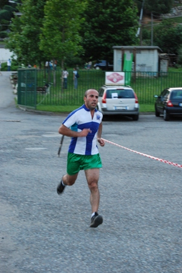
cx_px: 91
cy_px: 136
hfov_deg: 16.6
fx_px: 624
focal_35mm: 82
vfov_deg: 24.6
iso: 800
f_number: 5.6
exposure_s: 1/80
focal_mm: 55
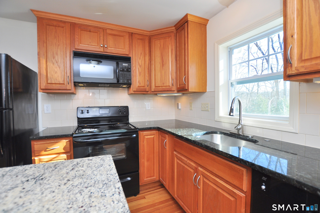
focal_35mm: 15
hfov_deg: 100.5
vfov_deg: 77.2
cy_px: 106
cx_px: 160
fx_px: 133
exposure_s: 1/125
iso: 320
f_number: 4
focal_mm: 10
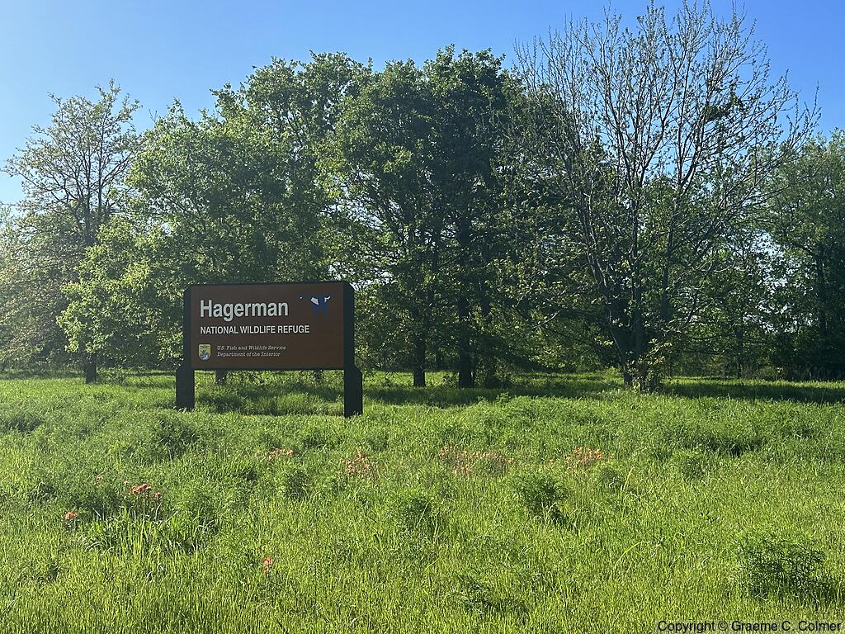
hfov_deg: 39.7
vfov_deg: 30.3
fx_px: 1172
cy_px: 317
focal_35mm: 48
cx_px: 422
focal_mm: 6.86
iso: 64
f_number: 1.78
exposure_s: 1/2976
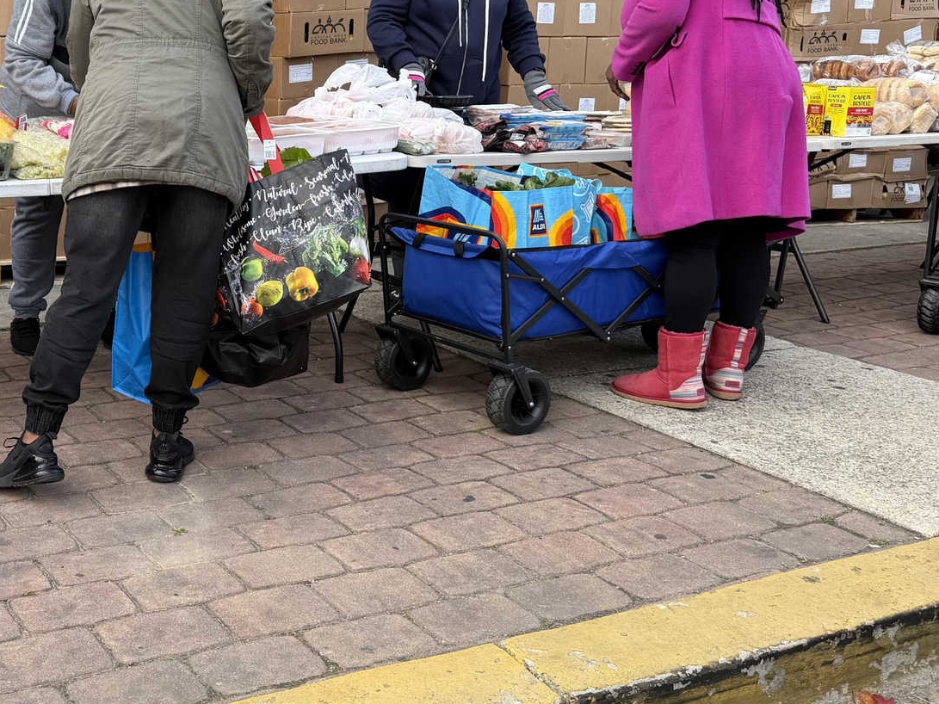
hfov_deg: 40.3
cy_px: 257
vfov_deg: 32.7
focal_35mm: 44
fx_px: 1193
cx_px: 126
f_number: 1.78
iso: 80
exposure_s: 1/888
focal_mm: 6.76
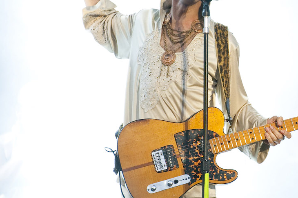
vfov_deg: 4.0
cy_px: 59
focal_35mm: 345
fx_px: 2856
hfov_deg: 6.0
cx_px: 221
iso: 2000
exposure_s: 1/800
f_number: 4
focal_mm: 210
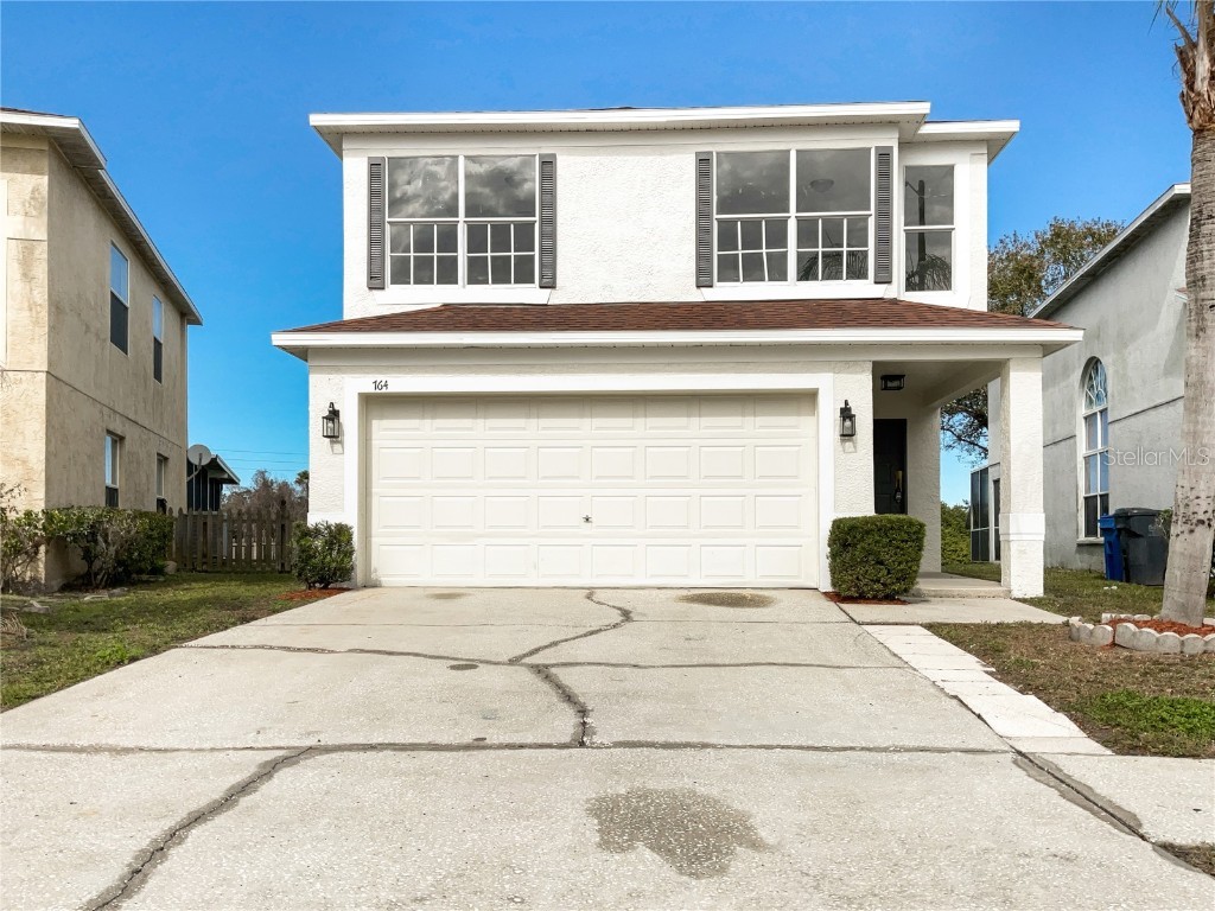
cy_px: 456
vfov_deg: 48.2
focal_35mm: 29
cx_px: 608
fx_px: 1018
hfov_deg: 61.7
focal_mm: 3
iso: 16
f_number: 1.8
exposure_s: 1/2200
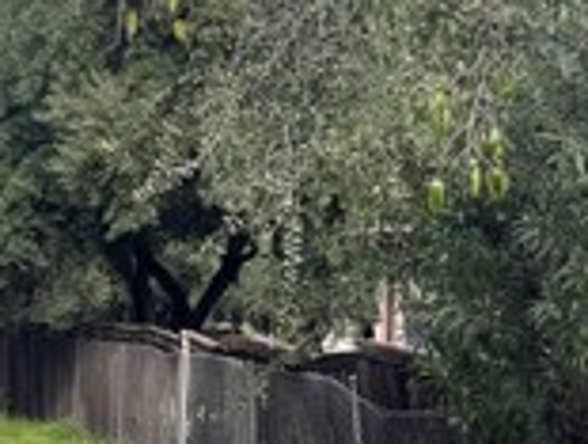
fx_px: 1754
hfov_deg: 18.7
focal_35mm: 103
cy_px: 323
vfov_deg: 14.4
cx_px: 61
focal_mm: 5.1
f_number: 1.6
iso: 32
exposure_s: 1/482
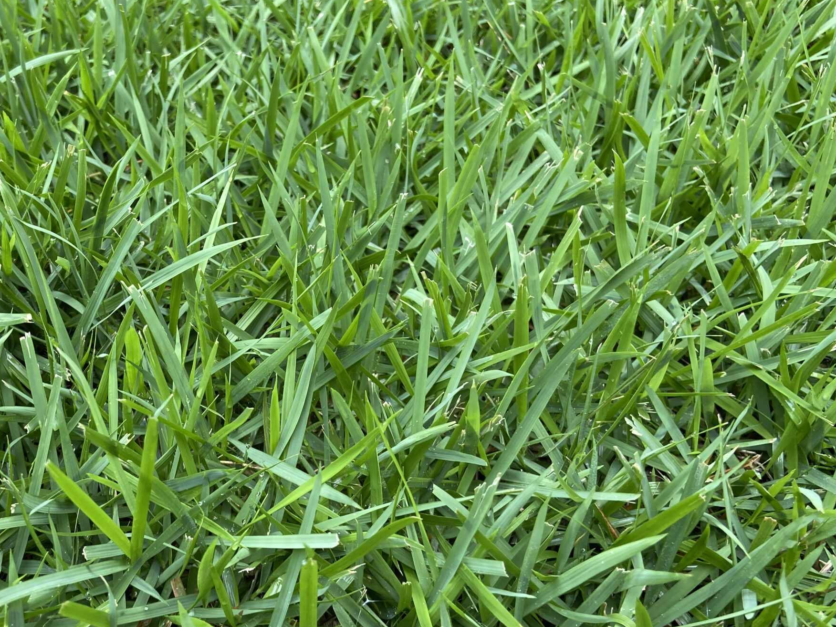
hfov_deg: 47.9
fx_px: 918
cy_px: 324
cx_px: 255
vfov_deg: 37.7
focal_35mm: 38
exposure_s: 1/122
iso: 64
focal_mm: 4.25
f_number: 1.8
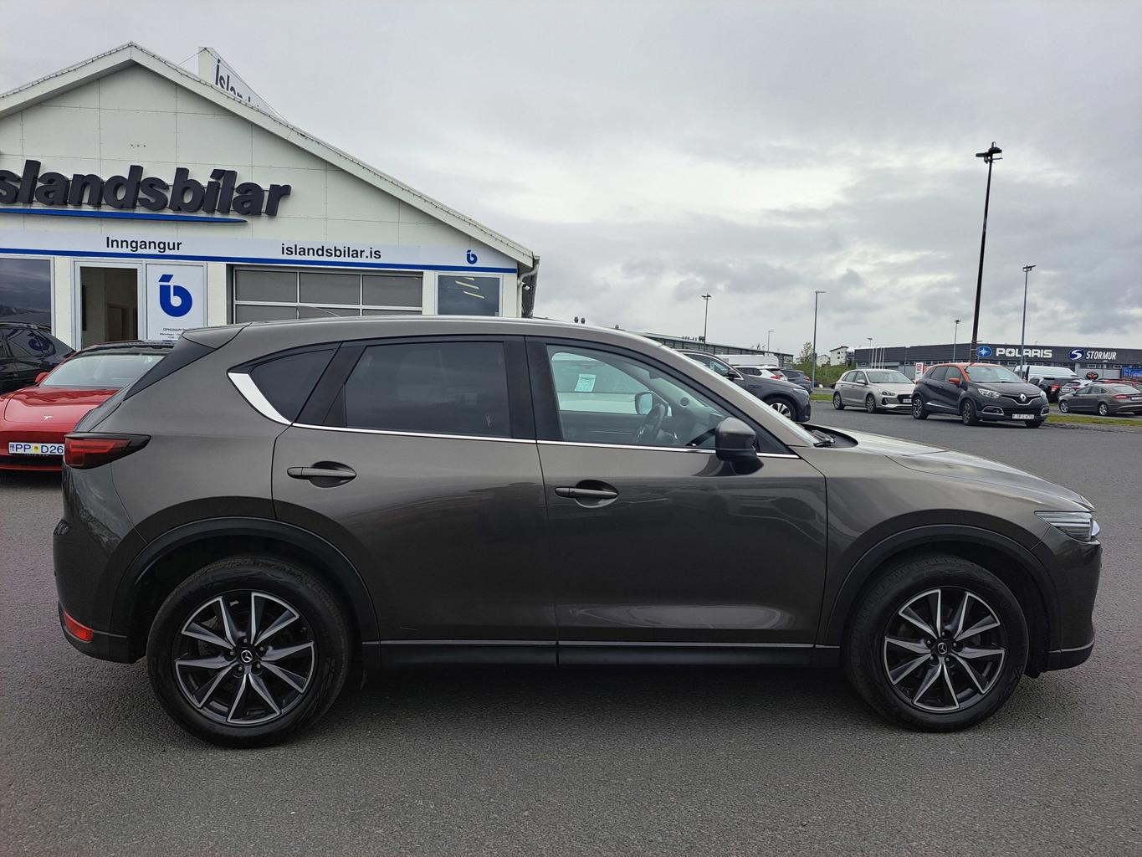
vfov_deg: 56.8
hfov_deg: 71.6
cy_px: 428
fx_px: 792
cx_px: 571
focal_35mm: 24
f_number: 1.8
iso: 50
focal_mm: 5.23
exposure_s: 1/1443
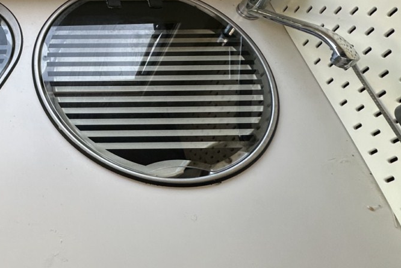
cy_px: 60
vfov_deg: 36.8
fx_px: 390
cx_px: 13
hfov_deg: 46.8
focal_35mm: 35
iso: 125
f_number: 2.2
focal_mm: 2.22
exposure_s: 1/99
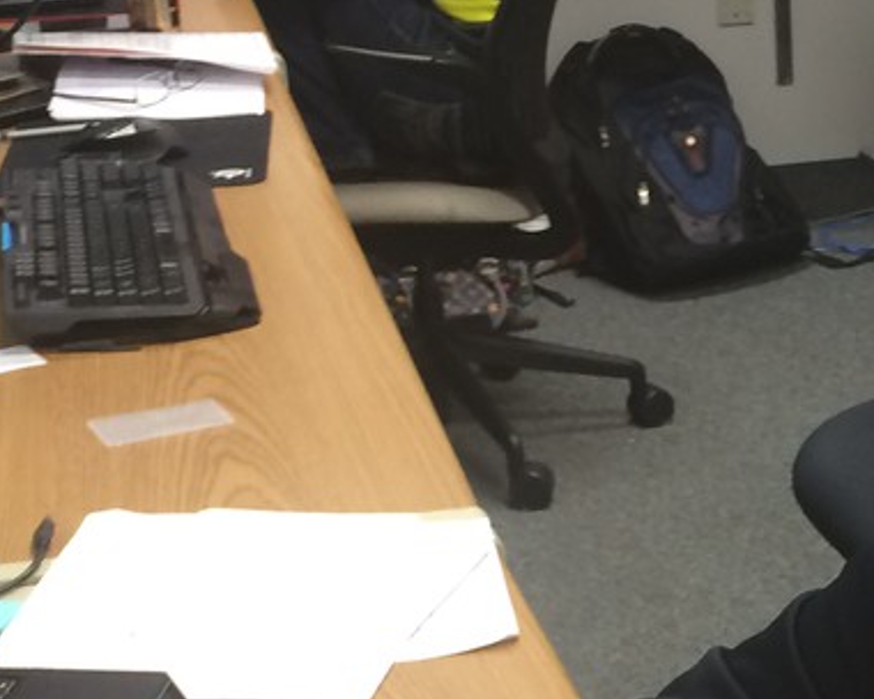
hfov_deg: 18.8
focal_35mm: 99
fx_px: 2561
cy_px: 816
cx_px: 911
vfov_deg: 15.1
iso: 80
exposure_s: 1/30
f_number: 2.2
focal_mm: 4.15
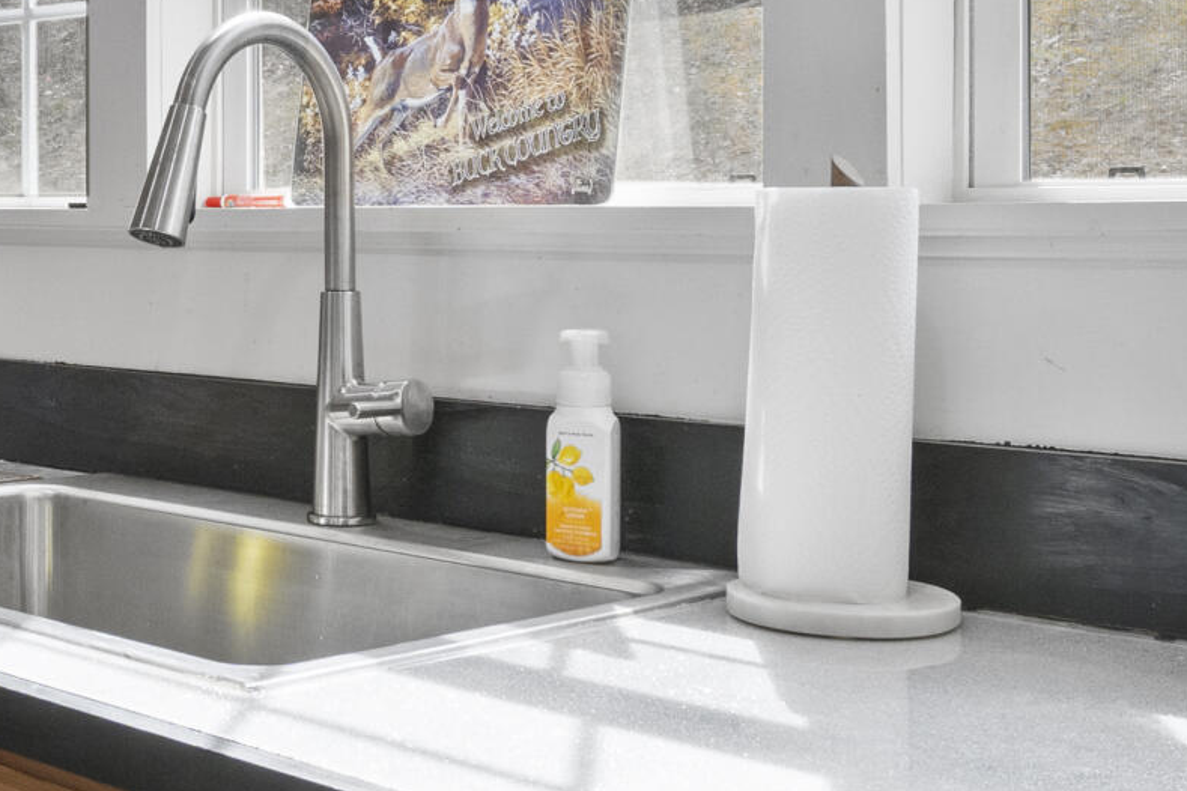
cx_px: 105
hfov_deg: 33.1
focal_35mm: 57
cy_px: 217
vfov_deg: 23.6
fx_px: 1879
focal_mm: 10
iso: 400
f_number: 8
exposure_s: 1/6
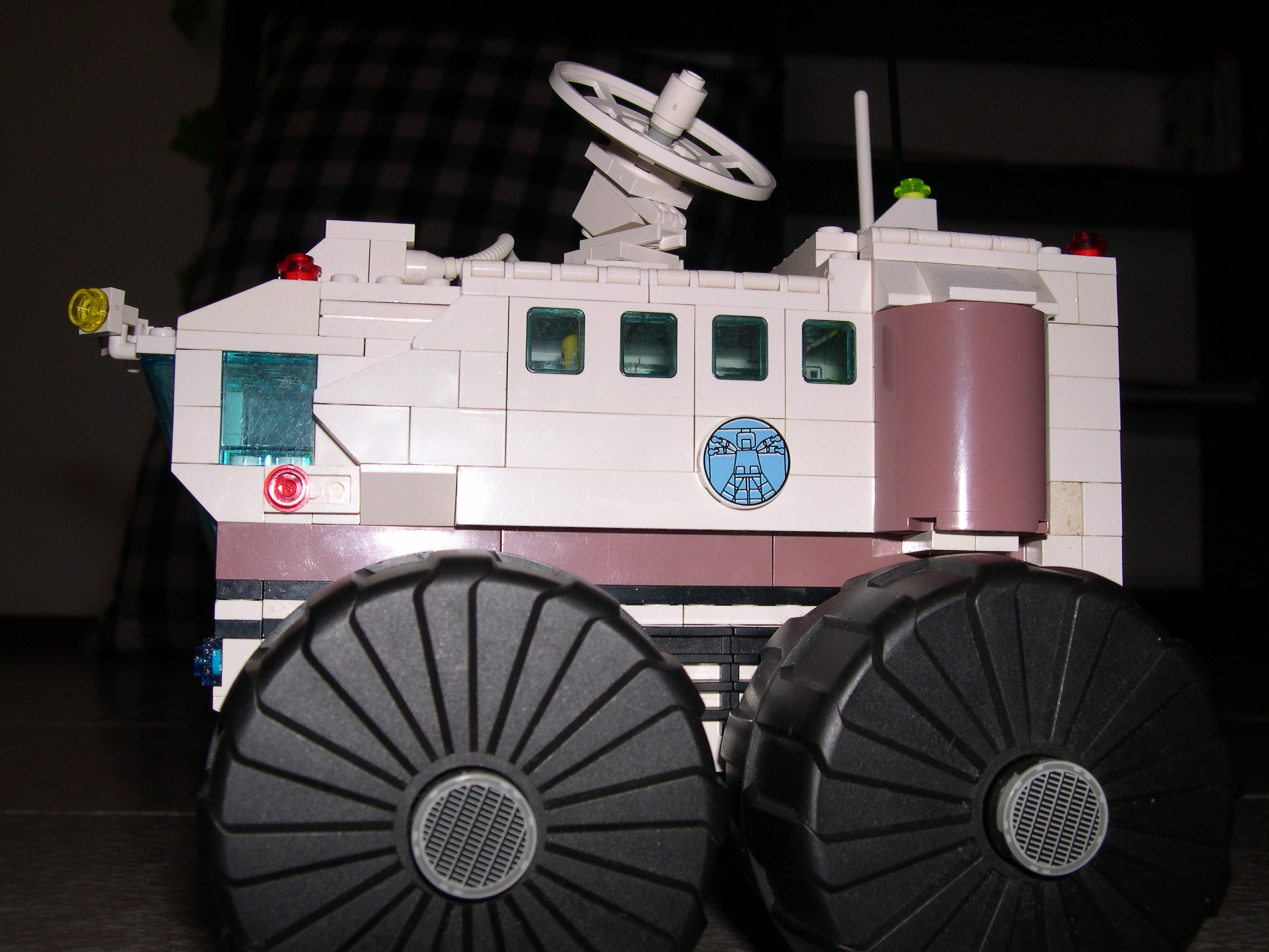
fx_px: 1393
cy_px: 476
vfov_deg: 37.7
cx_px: 634
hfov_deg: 49.0
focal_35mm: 38
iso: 100
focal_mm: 8
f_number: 7.6
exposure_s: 1/60
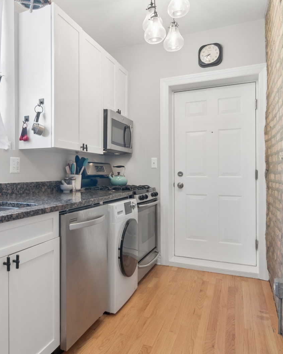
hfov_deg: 53.1
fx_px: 272
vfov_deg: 66.0
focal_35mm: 26
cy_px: 175
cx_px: 81
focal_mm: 12
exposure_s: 1/13
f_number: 8
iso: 200
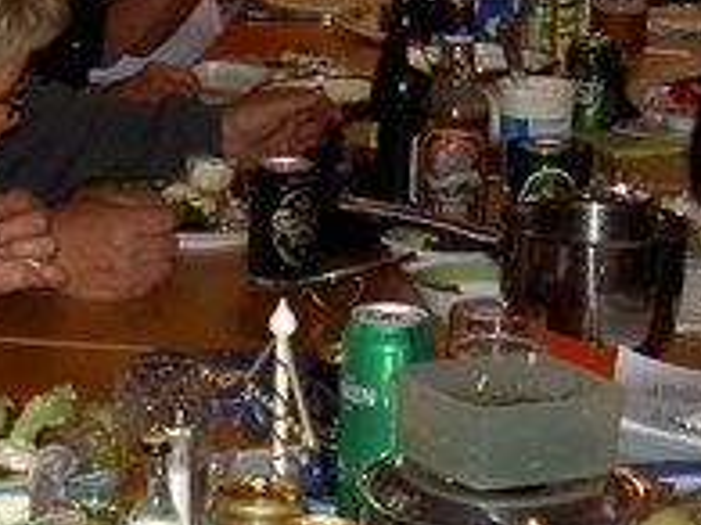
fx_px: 2833
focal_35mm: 140
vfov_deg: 10.6
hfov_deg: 13.9
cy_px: 120
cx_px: -32
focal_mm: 8
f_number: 2.8
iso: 100
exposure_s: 1/60
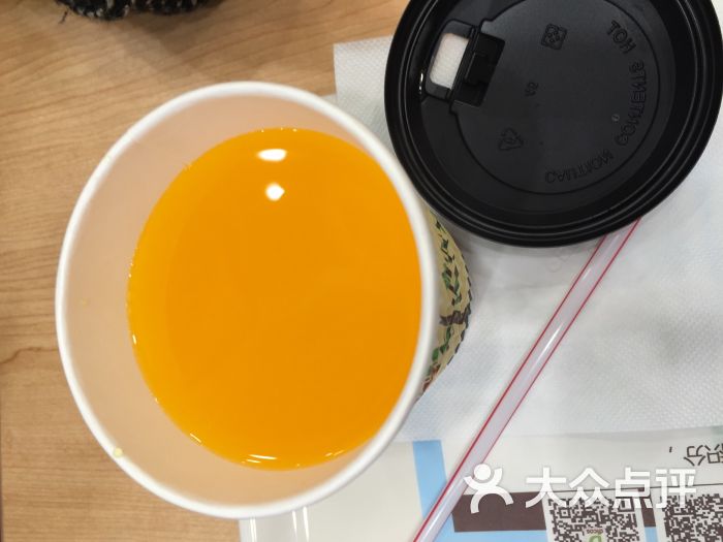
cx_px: 362
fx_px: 606
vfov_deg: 48.2
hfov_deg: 61.7
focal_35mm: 29
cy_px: 271
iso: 40
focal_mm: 4.15
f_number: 2.2
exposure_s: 1/50
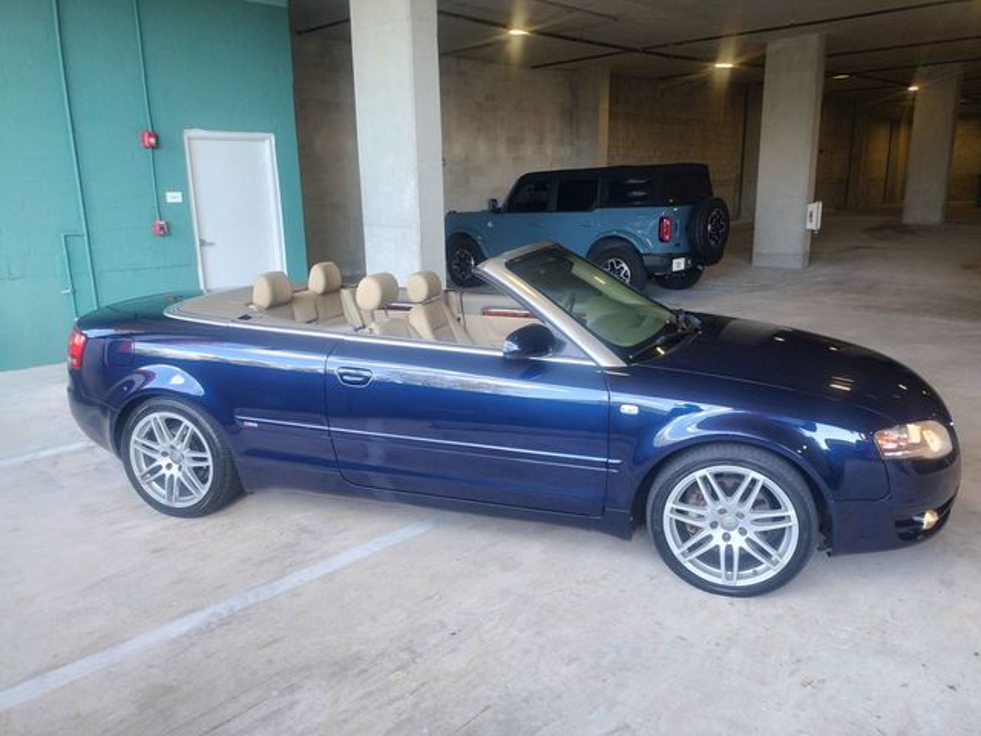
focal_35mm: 25
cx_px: 490
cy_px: 368
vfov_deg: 54.9
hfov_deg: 69.4
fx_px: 708
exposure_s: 1/120
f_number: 1.7
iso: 100
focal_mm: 4.71
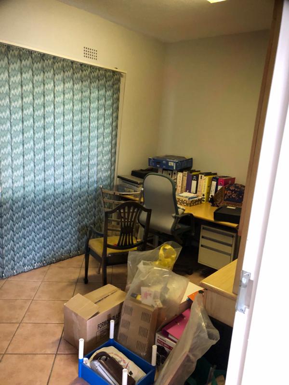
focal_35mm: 28
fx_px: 312
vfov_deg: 63.4
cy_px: 192
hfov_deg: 49.7
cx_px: 144
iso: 100
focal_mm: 4
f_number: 1.8
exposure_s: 1/14
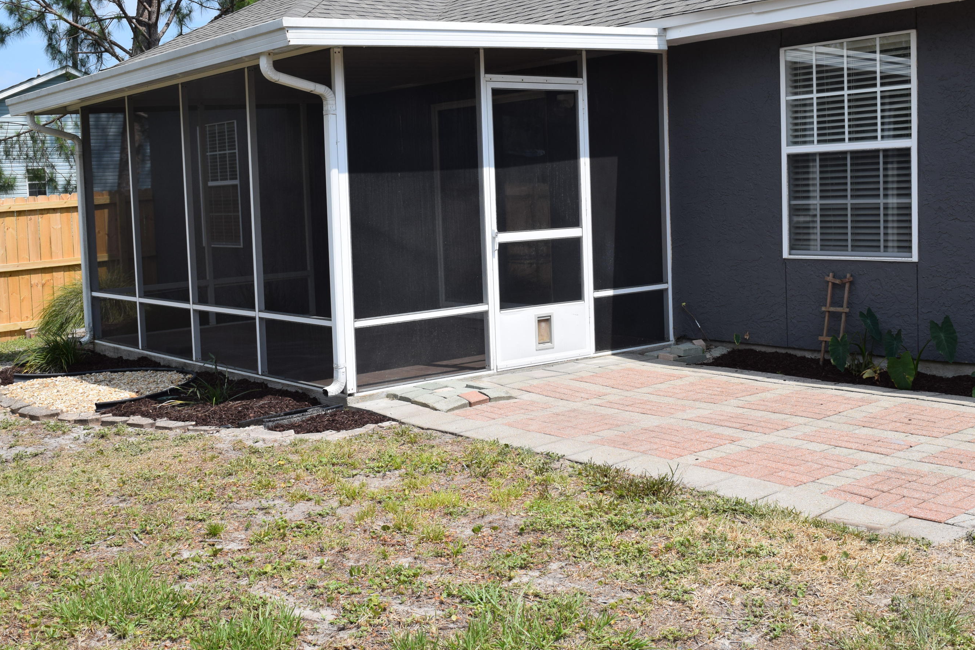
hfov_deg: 44.5
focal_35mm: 44
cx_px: 489
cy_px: 303
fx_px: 1192
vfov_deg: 30.5
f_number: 10
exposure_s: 1/400
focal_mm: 26
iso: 200
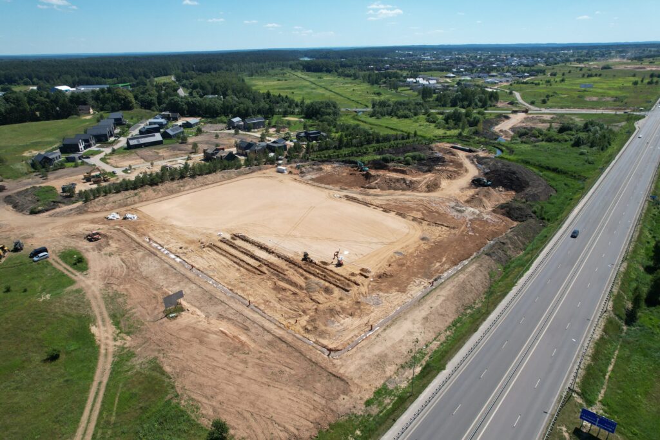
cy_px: 220
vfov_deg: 57.2
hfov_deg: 78.6
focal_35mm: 22
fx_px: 403
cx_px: 330
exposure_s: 1/2000
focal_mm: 8.38
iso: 100
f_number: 2.8
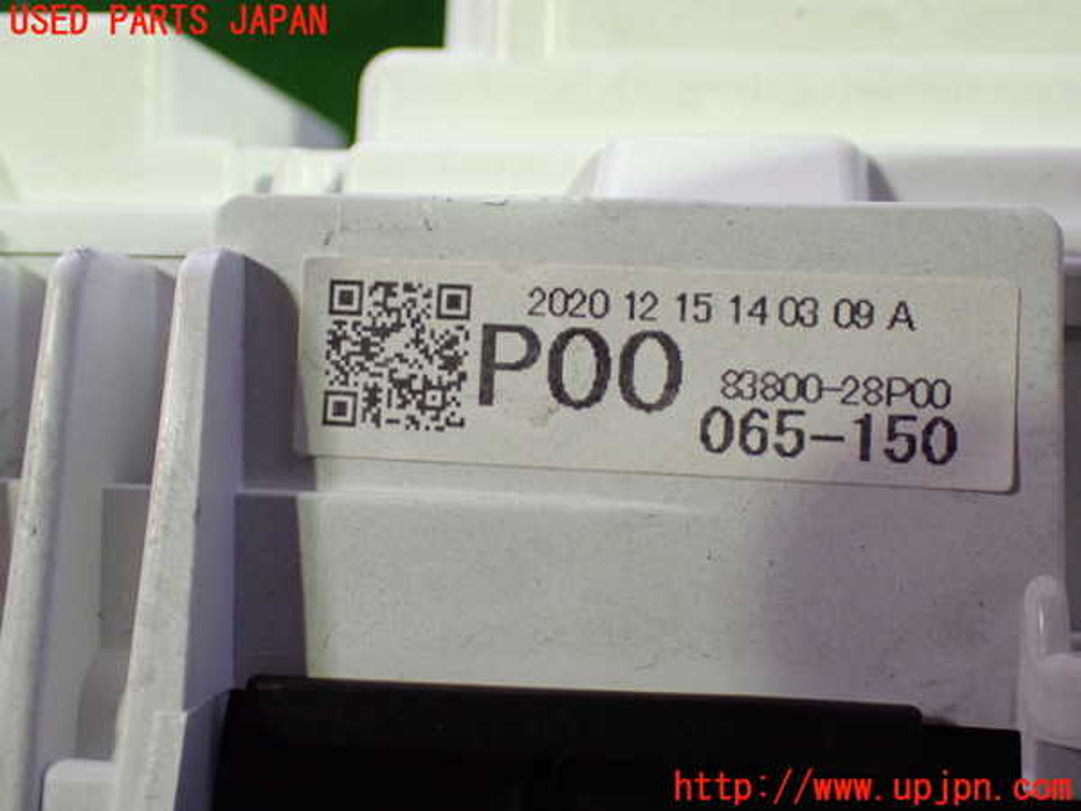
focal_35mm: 47
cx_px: 540
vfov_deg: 30.9
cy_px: 406
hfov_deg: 40.4
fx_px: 1468
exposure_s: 1/60
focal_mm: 8.4
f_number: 3.1
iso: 800
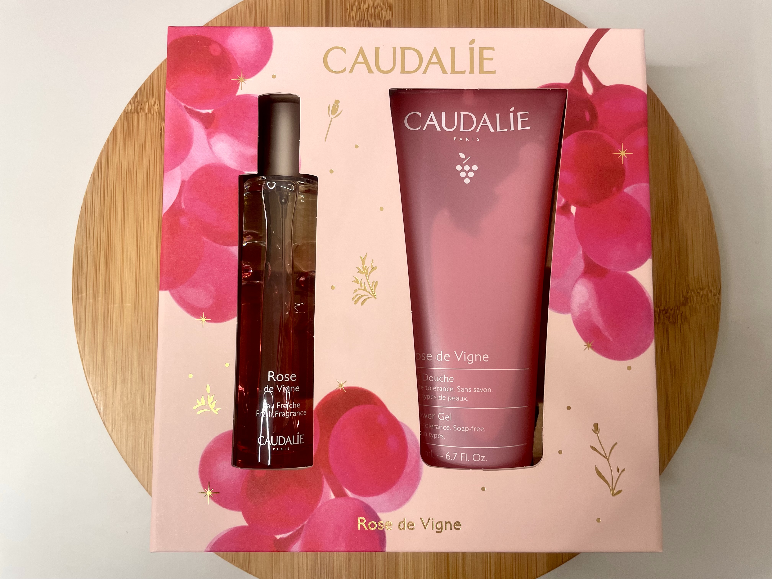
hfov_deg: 67.3
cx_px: 386
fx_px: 580
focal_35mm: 26
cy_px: 290
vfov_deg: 53.1
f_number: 1.6
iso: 100
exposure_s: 1/100
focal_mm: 4.2
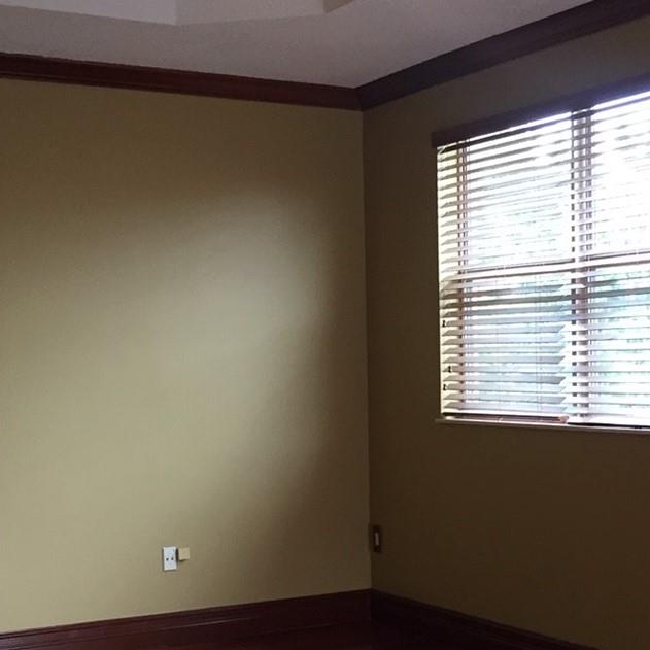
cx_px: 404
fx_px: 1381
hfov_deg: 26.4
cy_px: 437
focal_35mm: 65
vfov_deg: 26.3
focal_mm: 4.15
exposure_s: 1/30
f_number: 2.2
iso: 50
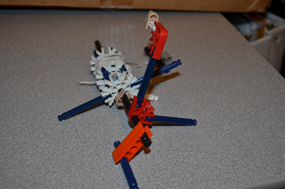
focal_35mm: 42
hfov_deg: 46.5
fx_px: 332
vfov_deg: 31.8
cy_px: 94
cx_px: 142
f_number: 5.6
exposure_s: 1/30
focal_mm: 28
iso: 200
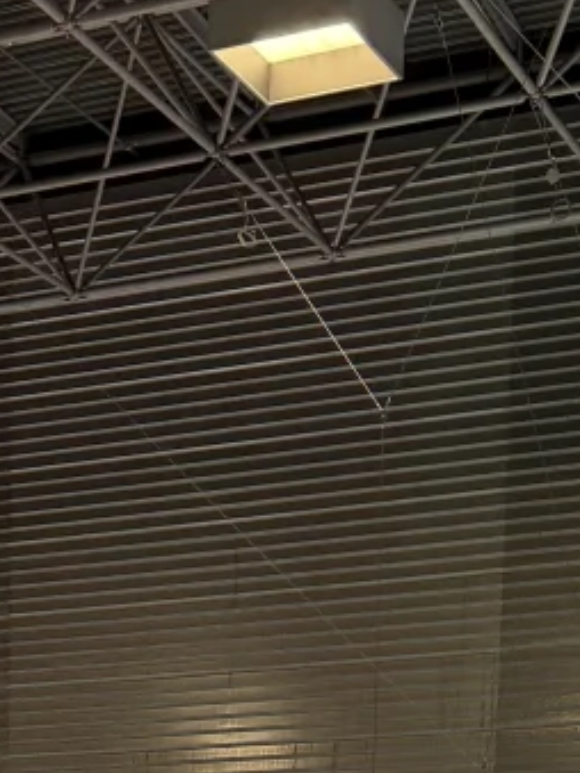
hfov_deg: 14.4
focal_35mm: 102
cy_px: 1197
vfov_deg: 17.2
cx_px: 59
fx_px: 2280
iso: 125
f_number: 1.78
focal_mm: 6.76
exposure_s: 1/100
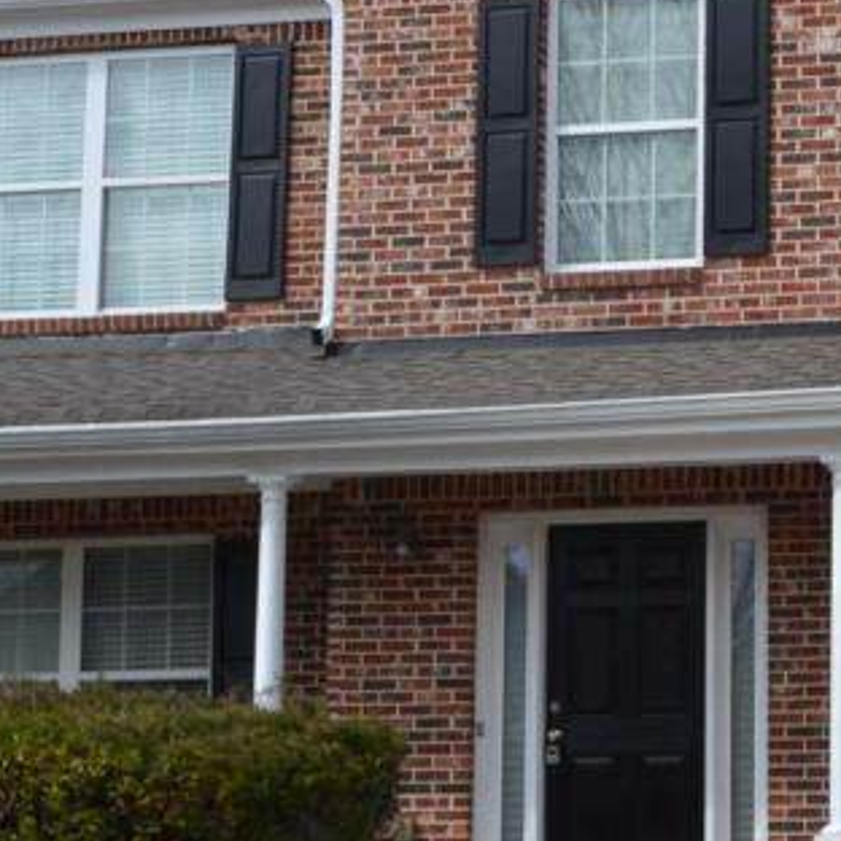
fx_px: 2694
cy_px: 326
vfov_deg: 17.7
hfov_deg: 16.8
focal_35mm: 98
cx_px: 1073
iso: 100
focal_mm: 20
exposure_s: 1/250
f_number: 8
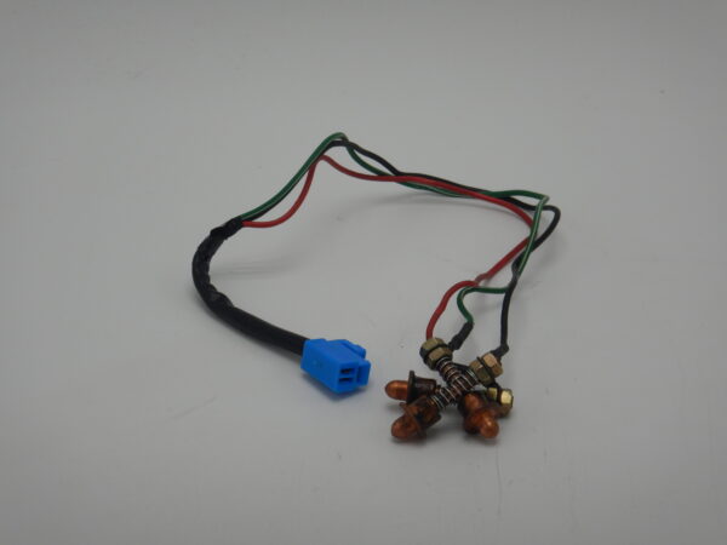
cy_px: 272
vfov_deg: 14.6
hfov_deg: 19.4
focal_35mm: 101
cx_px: 364
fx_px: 2121
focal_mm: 18.1
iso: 125
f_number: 4.8
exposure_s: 1/250
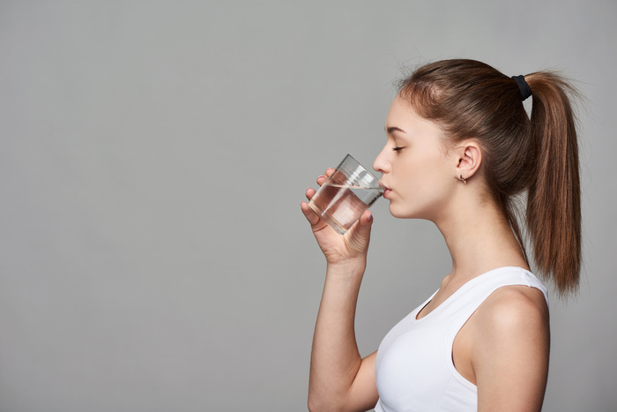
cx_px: 308
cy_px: 206
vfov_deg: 13.0
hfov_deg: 19.5
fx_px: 1800
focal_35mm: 105
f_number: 8
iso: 100
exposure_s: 1/200
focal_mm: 105
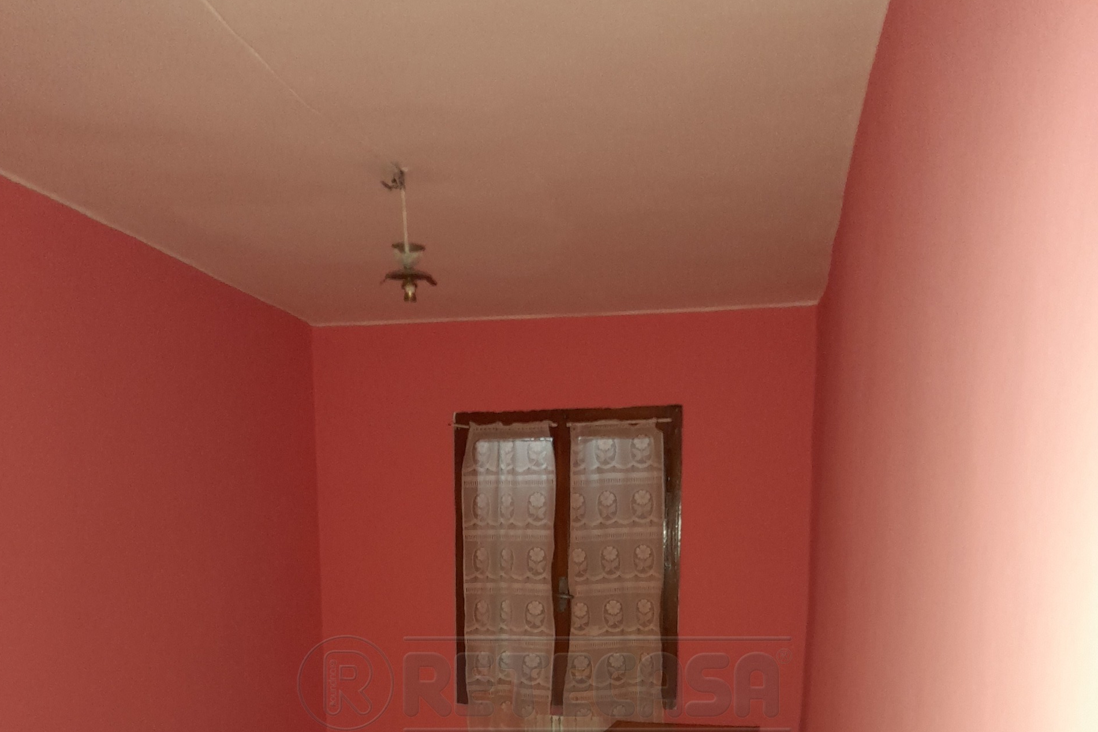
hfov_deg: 54.4
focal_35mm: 35
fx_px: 1067
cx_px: 547
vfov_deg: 35.2
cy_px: 685
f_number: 2
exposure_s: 1/25
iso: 500
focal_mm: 4.6
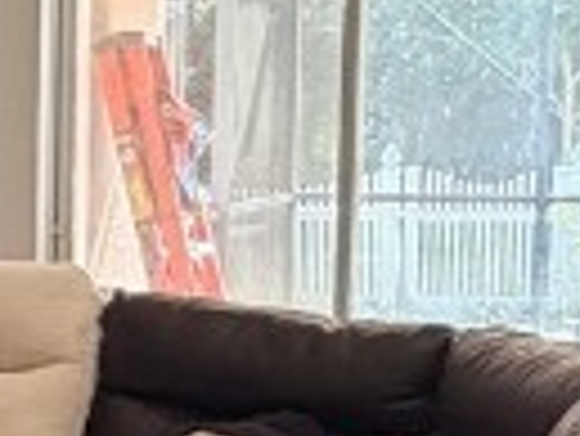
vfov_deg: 13.3
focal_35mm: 111
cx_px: -432
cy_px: 337
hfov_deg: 15.5
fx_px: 1862
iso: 200
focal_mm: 2.22
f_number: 2.2
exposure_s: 1/120
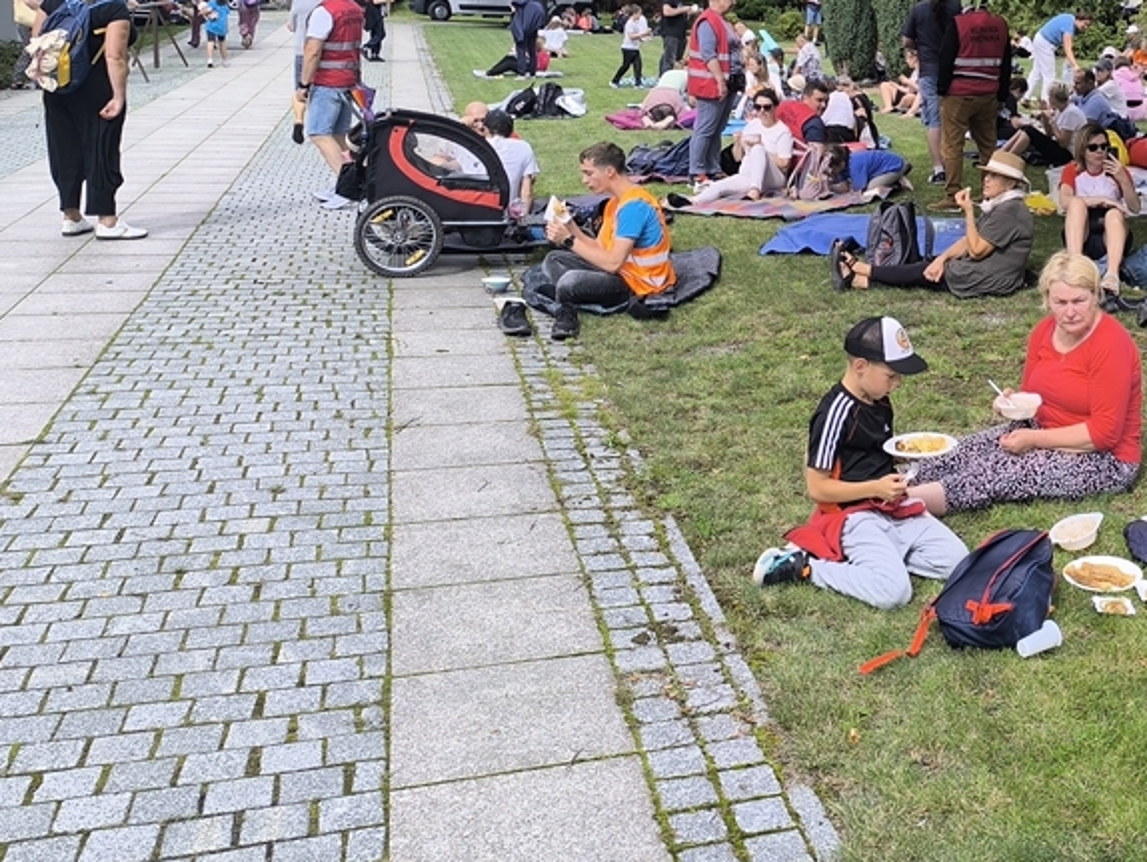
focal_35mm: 41
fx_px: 1359
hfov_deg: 42.9
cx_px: 971
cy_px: 186
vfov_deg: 34.2
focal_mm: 6.14
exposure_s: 1/711
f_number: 1.65
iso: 50
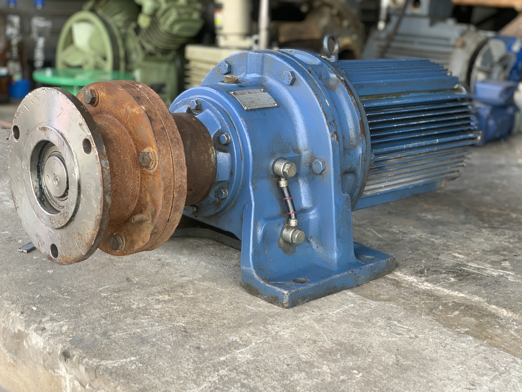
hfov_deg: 36.8
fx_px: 784
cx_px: 261
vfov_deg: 28.0
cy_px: 196
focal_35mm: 52
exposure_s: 1/122
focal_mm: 6
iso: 64
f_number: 2.4
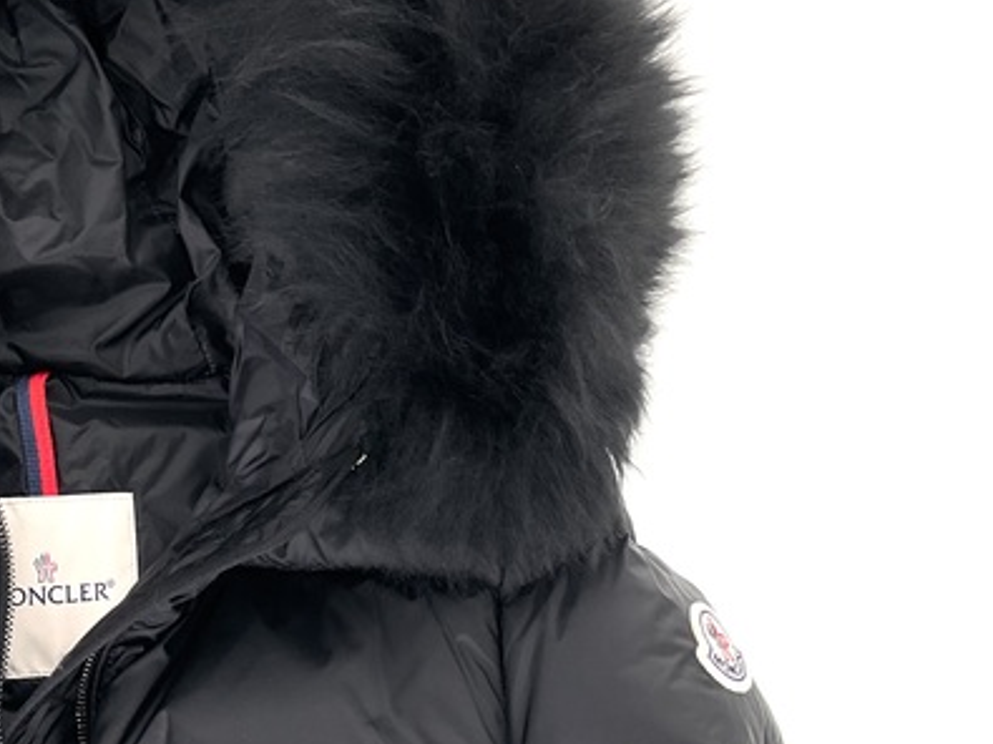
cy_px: 500
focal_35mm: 47
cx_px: 432
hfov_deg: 40.4
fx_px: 1348
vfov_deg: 30.6
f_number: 1.8
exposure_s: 1/120
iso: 32
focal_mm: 3
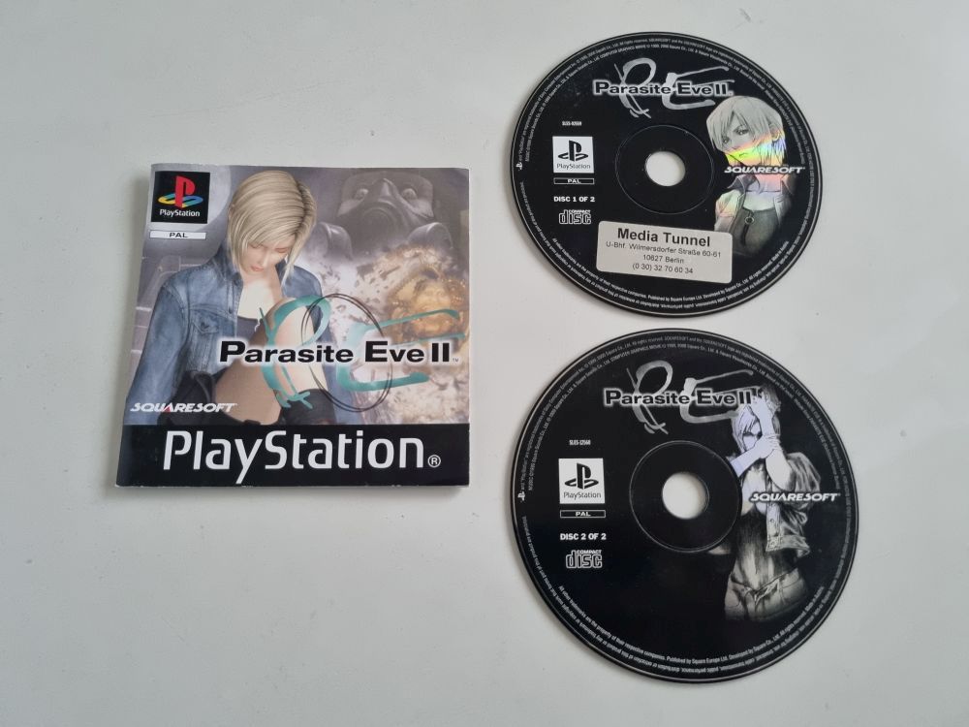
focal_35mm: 26
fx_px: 728
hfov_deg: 67.3
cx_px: 484
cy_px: 364
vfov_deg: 53.1
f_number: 1.8
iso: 640
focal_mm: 5.4
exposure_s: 1/50
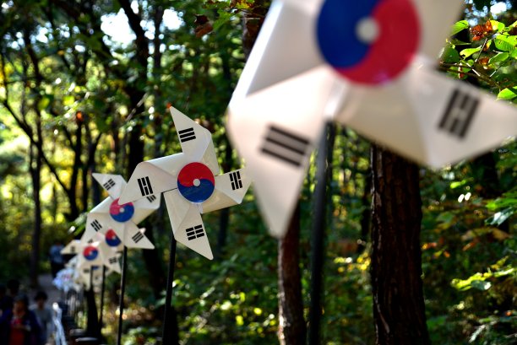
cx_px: 258
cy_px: 172
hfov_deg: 24.7
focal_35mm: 82
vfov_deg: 16.7
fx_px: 1178
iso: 280
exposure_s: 1/100
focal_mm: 82
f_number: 5
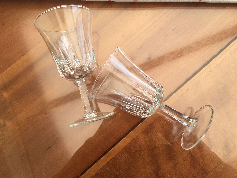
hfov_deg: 61.7
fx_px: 199
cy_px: 89
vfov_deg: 48.2
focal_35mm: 29
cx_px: 118
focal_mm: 4.15
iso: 25
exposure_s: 1/450
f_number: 2.2
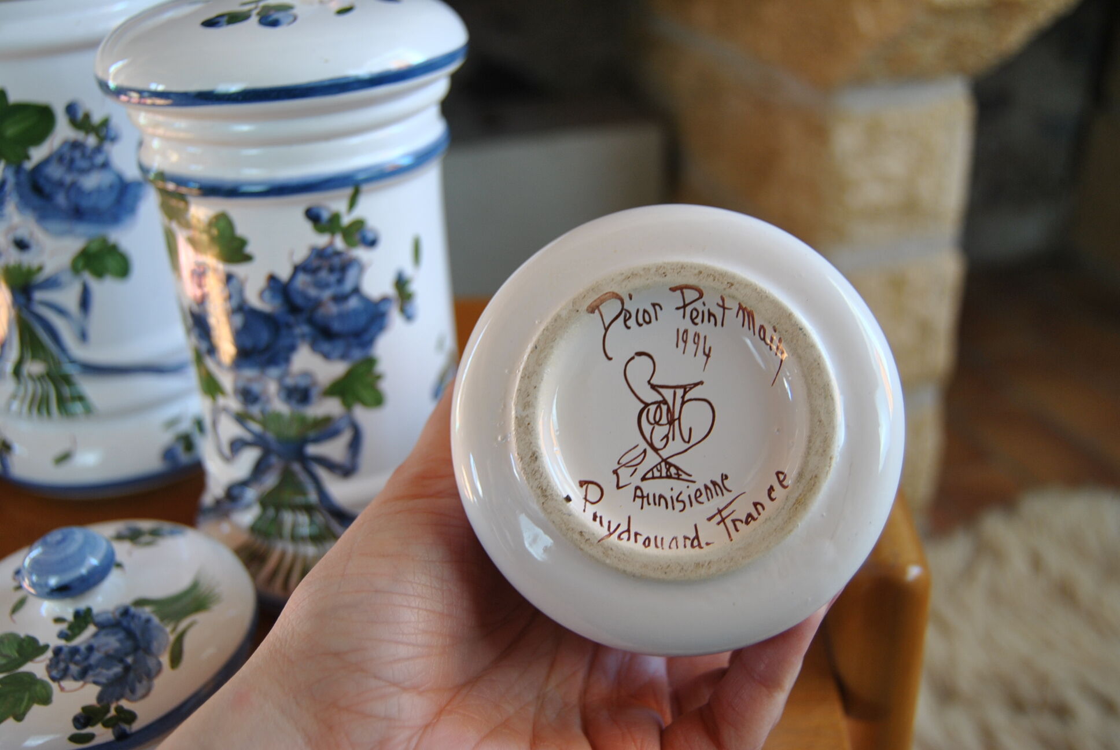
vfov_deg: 37.0
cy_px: 375
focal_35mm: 36
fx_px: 1121
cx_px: 560
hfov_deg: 53.1
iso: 200
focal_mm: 24
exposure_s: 1/40
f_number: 3.8
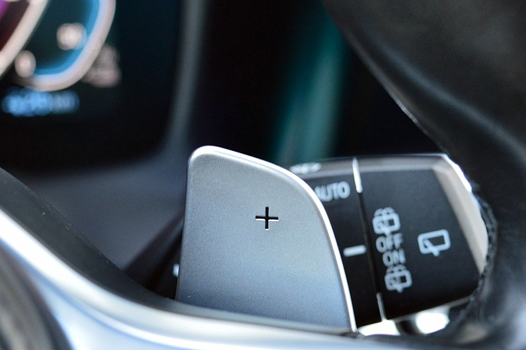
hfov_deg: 19.1
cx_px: 244
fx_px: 1563
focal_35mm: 107
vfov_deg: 12.8
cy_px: 155
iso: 800
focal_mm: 48
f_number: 5.3
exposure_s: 1/50
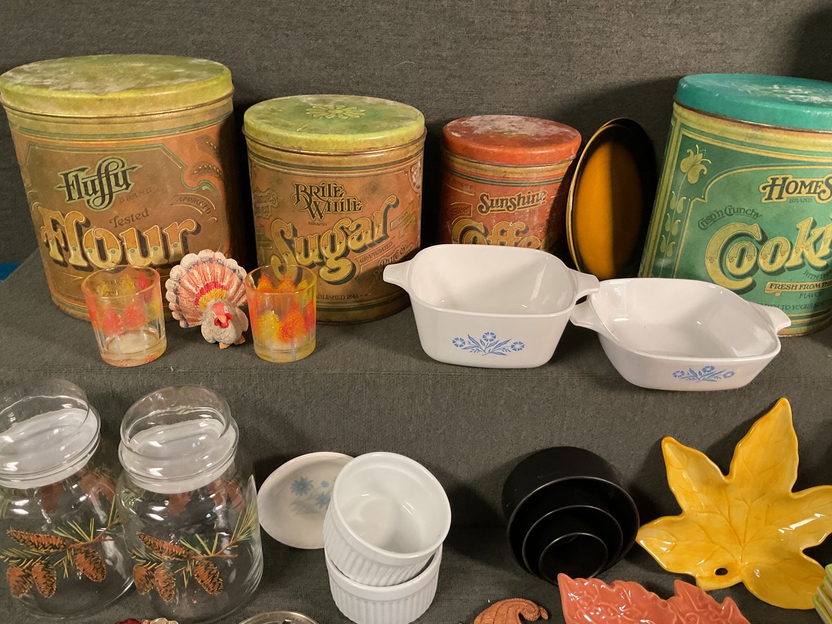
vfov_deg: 48.2
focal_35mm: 29
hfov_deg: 61.7
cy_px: 312
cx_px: 416
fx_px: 697
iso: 250
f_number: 1.8
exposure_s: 1/50
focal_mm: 3
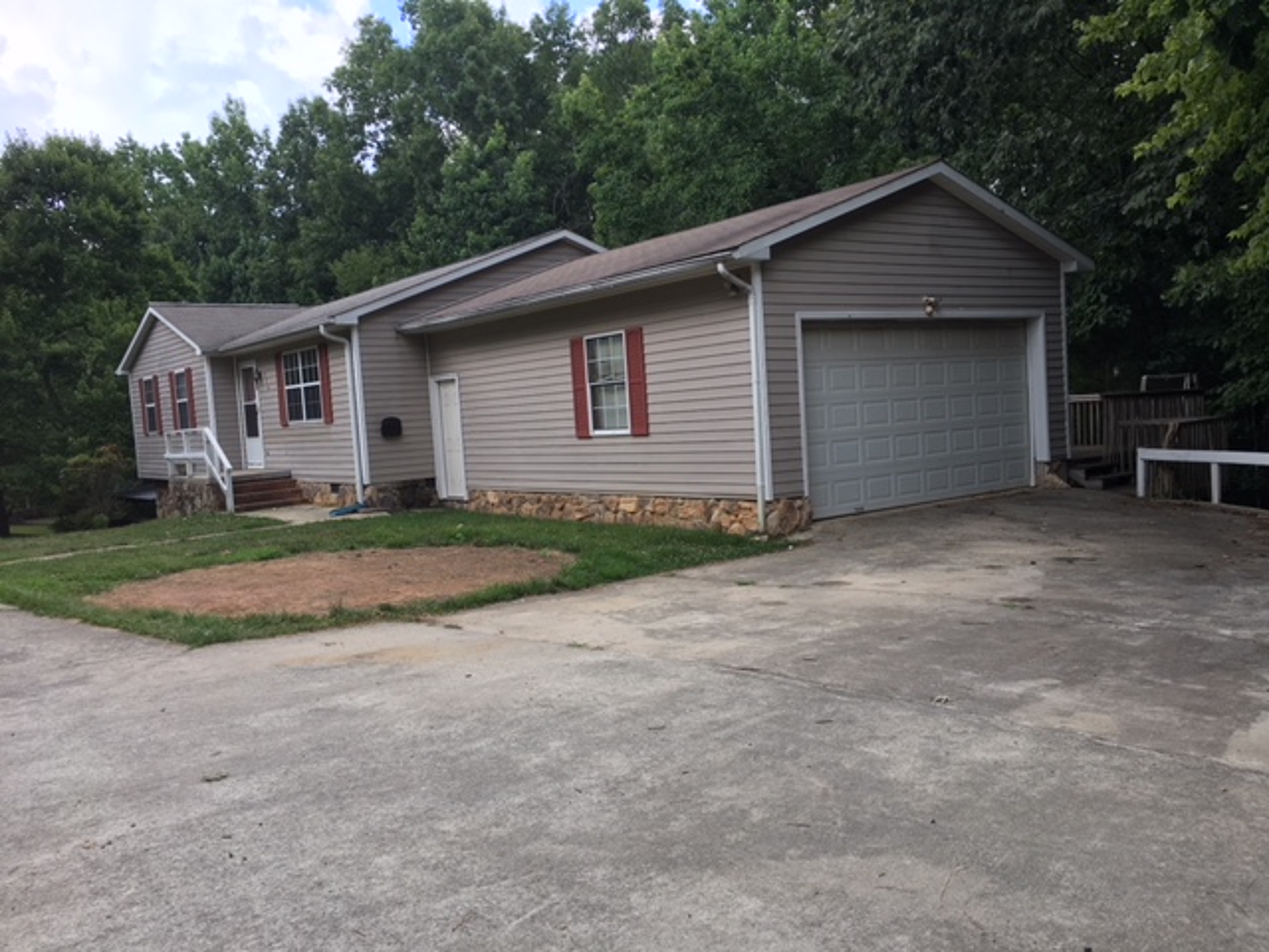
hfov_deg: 61.7
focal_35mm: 29
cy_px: 476
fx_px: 1063
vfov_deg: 48.2
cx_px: 634
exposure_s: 1/305
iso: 25
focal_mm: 4.15
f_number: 2.2
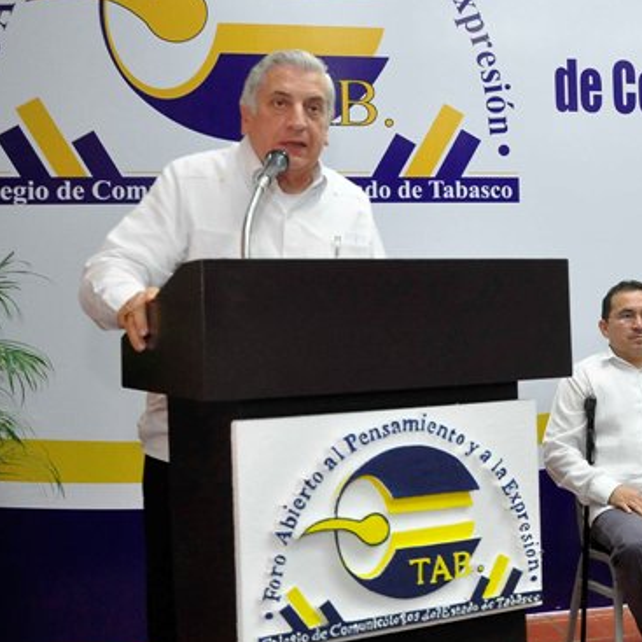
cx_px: 637
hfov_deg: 31.5
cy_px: 290
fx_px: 1049
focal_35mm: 50
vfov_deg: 34.0
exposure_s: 1/100
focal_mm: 18
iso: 1600
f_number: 5
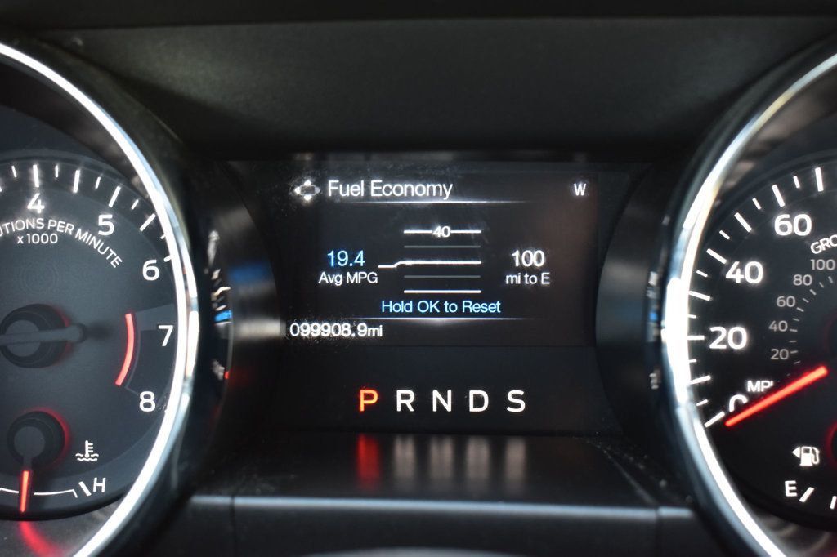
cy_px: 278
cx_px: 418
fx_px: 1185
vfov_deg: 26.5
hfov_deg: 38.9
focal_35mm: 51
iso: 800
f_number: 6.3
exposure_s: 1/15
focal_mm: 34
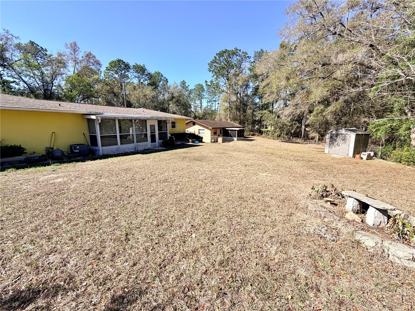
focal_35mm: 14
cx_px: 208
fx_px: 168
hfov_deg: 102.1
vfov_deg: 85.7
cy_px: 156
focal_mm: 2.22
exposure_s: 1/770
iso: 32
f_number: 2.2
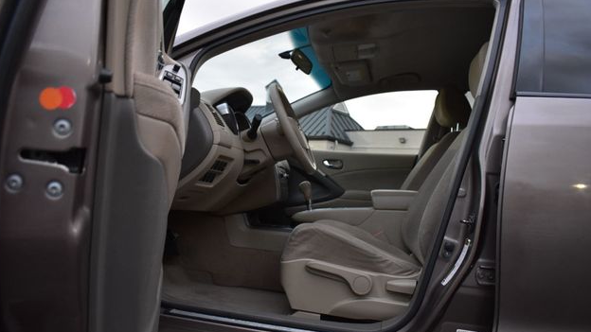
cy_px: 169
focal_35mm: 29
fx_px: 454
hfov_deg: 66.1
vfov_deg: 40.2
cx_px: 289
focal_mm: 18
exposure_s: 1/15
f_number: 4.5
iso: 1600
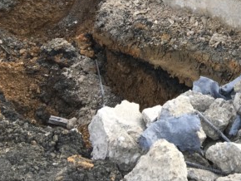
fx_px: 557
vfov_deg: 17.5
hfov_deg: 22.1
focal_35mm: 80
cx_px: 307
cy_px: -39
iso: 25
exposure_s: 1/460
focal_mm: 4.15
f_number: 2.2
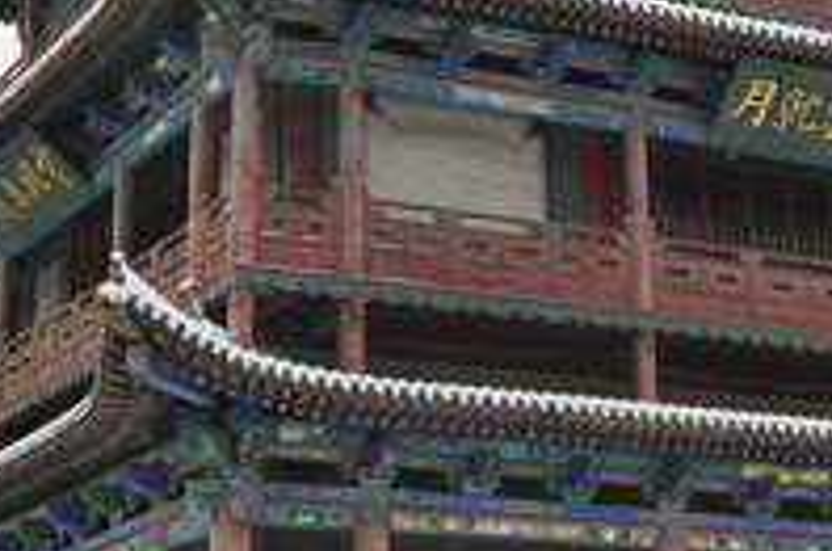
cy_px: 288
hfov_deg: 19.6
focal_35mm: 104
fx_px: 2407
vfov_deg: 13.0
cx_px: 517
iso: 200
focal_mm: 25
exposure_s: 1/200
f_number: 10
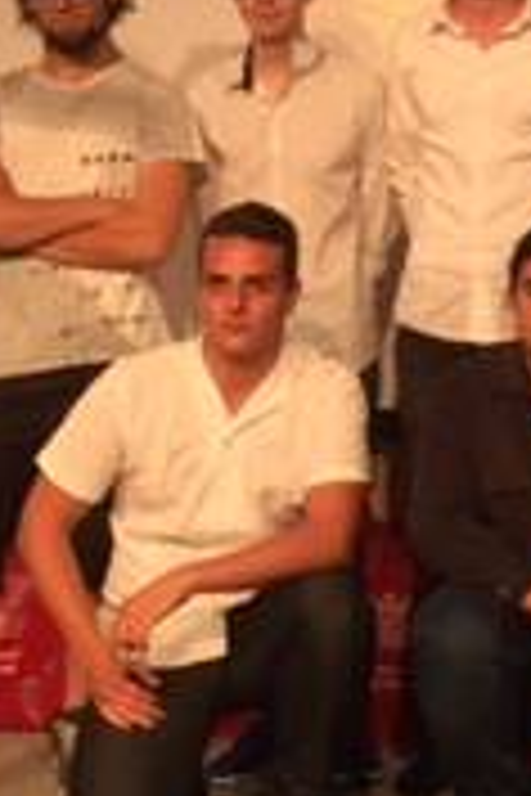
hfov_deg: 12.2
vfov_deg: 18.7
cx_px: 670
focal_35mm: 109
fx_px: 2411
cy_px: 234
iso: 100
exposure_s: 1/33
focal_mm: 4.15
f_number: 2.2
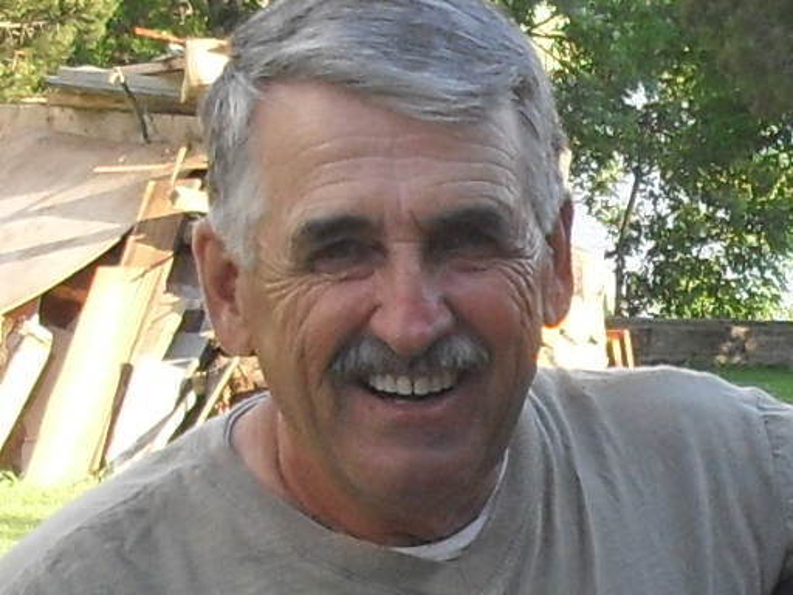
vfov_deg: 40.7
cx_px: 396
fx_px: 802
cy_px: 298
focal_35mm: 35
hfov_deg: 52.6
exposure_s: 1/125
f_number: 3.2
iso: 80
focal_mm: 6.3
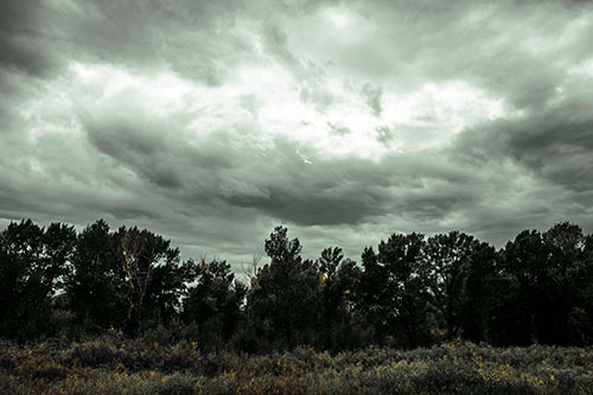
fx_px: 494
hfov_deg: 61.9
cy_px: 198
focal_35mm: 30
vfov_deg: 43.6
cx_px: 296
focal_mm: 20
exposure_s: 1/400
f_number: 6.3
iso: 50
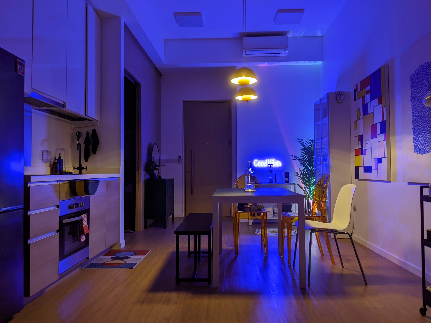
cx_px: 216
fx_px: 336
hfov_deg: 65.3
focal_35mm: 27
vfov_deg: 51.4
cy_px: 162
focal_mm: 4.44
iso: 53
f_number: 1.8
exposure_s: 1/10
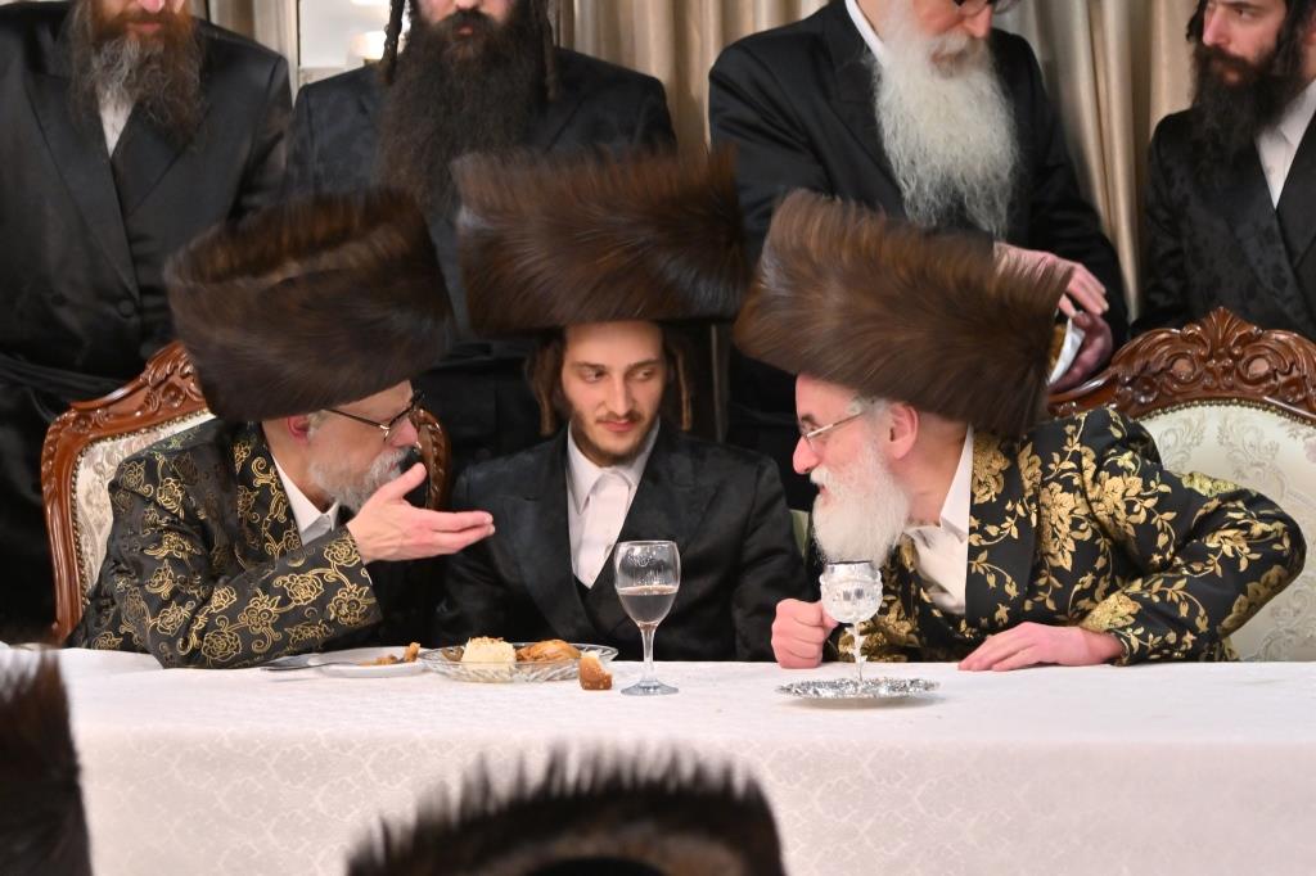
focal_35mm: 180
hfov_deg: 11.4
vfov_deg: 7.6
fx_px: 6578
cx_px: 658
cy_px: 438
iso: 800
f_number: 4
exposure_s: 1/160
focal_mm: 120
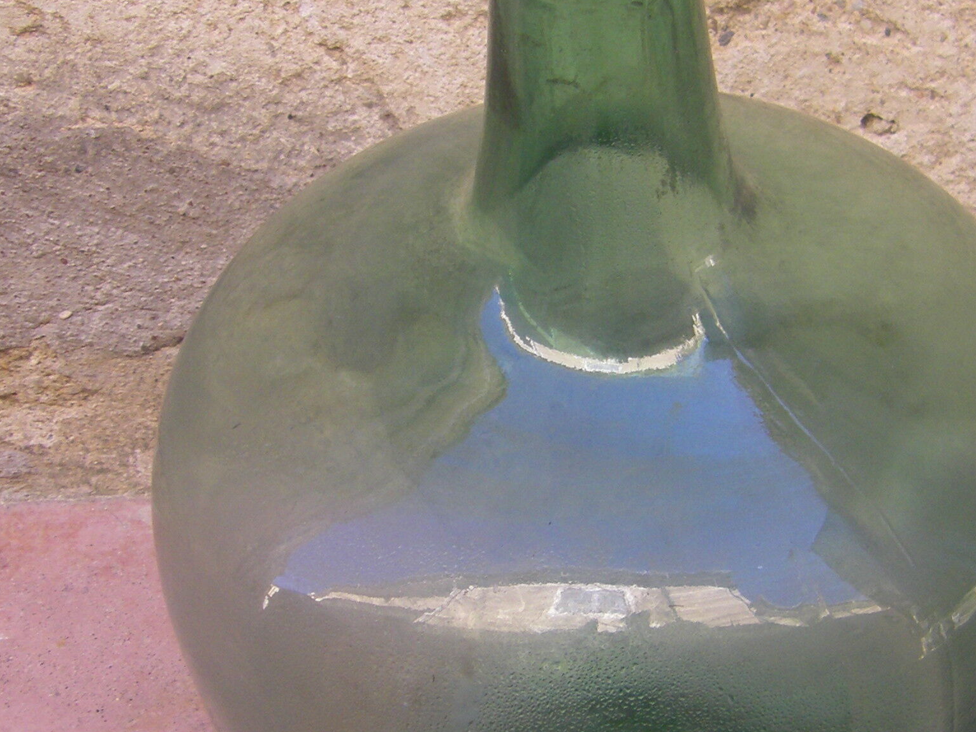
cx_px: 601
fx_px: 2284
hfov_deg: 24.1
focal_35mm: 81
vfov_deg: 18.2
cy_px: 406
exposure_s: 1/50
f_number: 3.5
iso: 125
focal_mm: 6.3
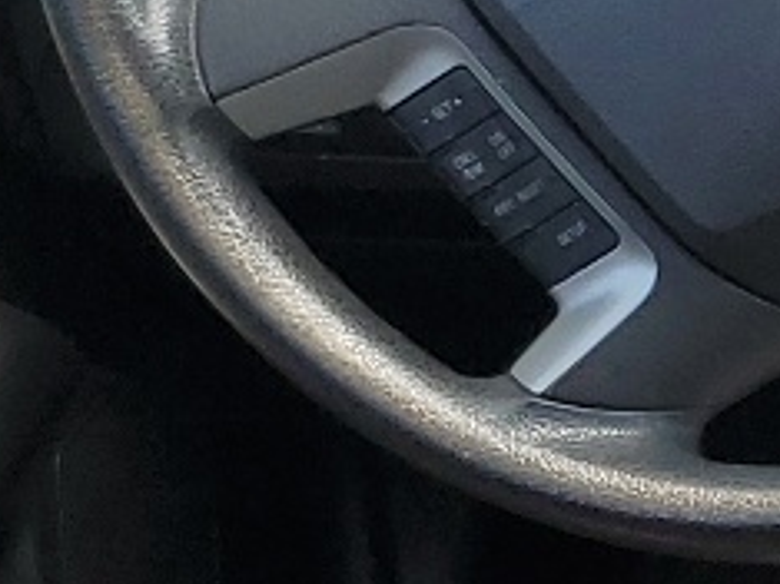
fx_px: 3986
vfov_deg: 8.2
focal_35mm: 177
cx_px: 2181
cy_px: 952
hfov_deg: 9.3
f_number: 1.5
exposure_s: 1/345
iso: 50
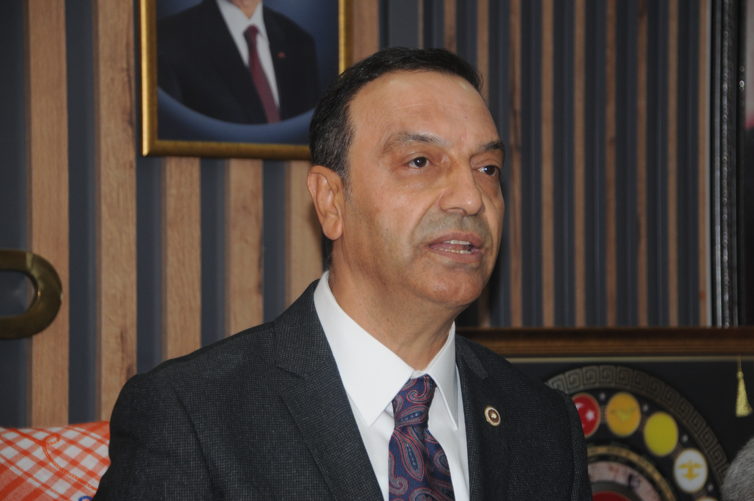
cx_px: 377
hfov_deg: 14.4
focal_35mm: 142
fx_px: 2981
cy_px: 250
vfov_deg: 9.6
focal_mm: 95
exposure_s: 1/60
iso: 500
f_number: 5.6
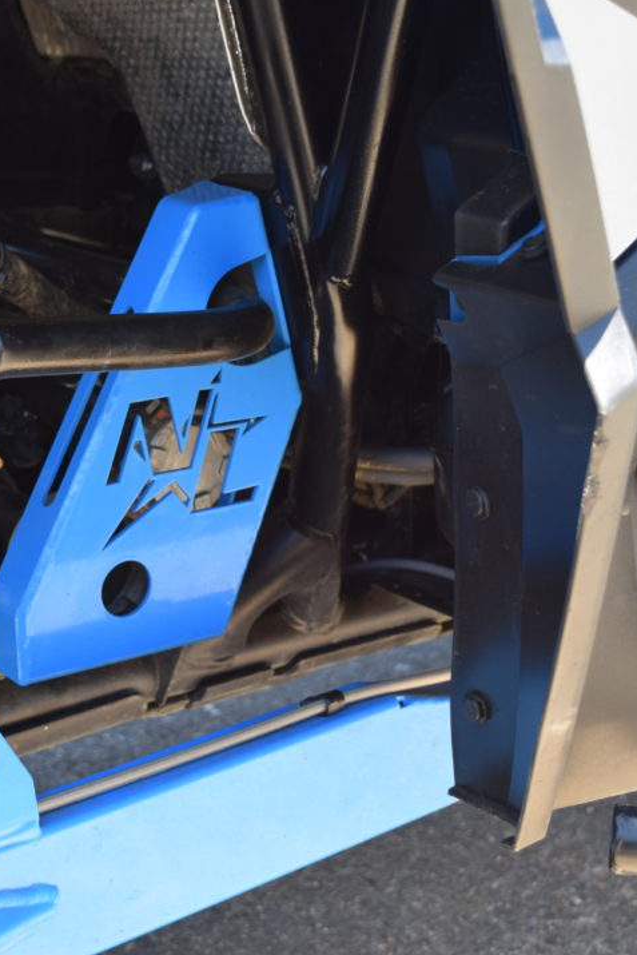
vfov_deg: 26.3
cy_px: 475
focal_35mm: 77
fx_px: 2043
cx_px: 174
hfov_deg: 17.6
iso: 400
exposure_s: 1/125
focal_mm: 34
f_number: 6.3
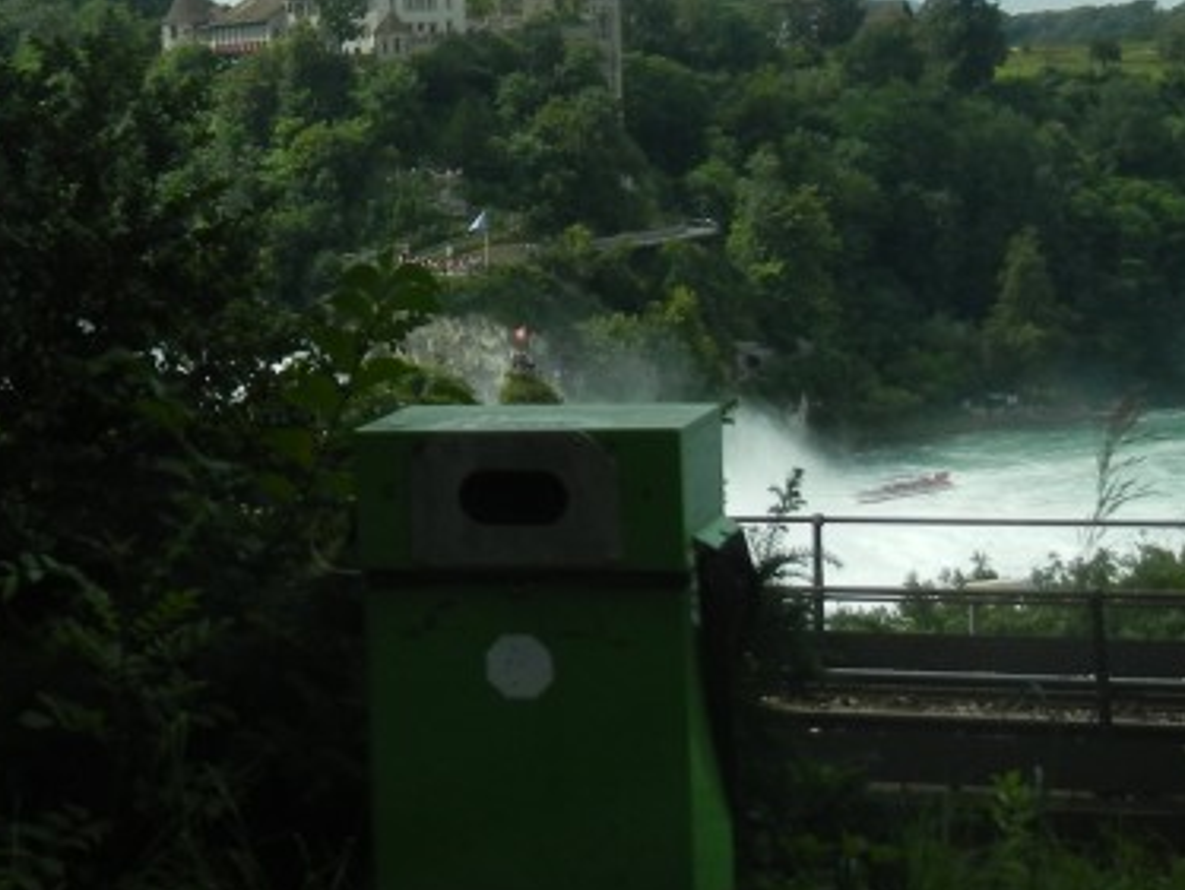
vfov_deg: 15.8
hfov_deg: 20.5
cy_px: 200
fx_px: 3186
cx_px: 57
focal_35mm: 93
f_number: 3.6
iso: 160
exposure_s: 1/1464
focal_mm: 6.2
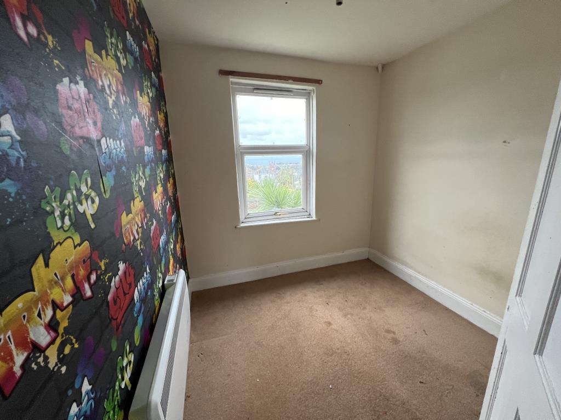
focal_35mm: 13
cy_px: 210
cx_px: 280
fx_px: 211
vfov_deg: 89.9
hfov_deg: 106.2
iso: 160
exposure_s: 1/99
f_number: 1.8
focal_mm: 1.57
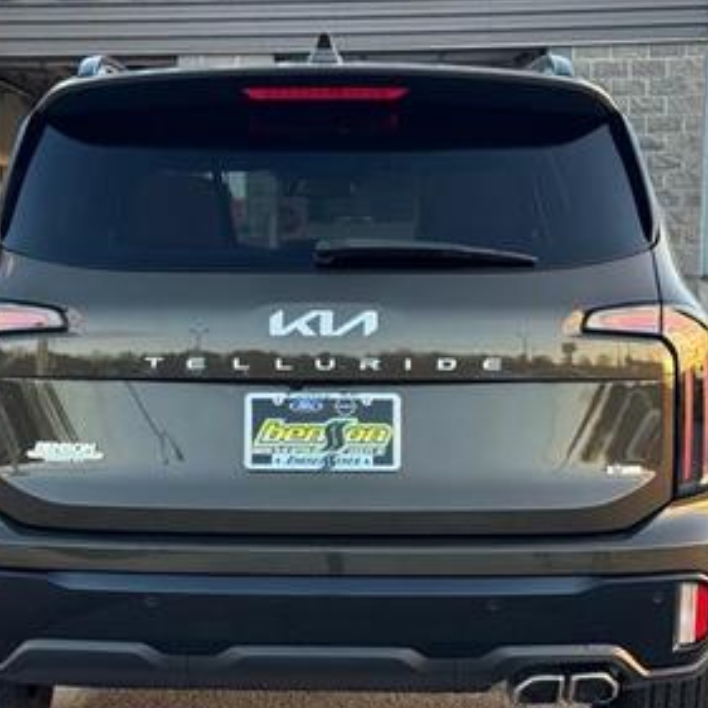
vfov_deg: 22.7
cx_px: 280
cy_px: 431
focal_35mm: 76
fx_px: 1759
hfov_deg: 22.7
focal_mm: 6.76
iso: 100
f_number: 1.78
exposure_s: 1/160
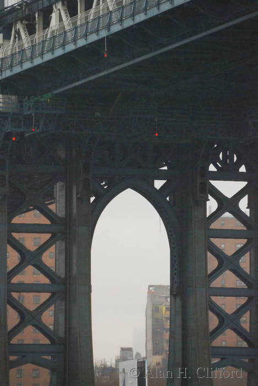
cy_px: 193
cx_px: 129
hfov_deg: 4.6
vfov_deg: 6.9
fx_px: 3218
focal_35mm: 300
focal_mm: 200
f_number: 5.6
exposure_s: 1/500
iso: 1600
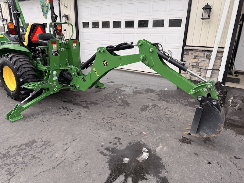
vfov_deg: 56.8
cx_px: 122
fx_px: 169
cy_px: 92
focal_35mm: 24
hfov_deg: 71.6
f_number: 1.78
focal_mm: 6.76
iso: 80
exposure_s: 1/2110
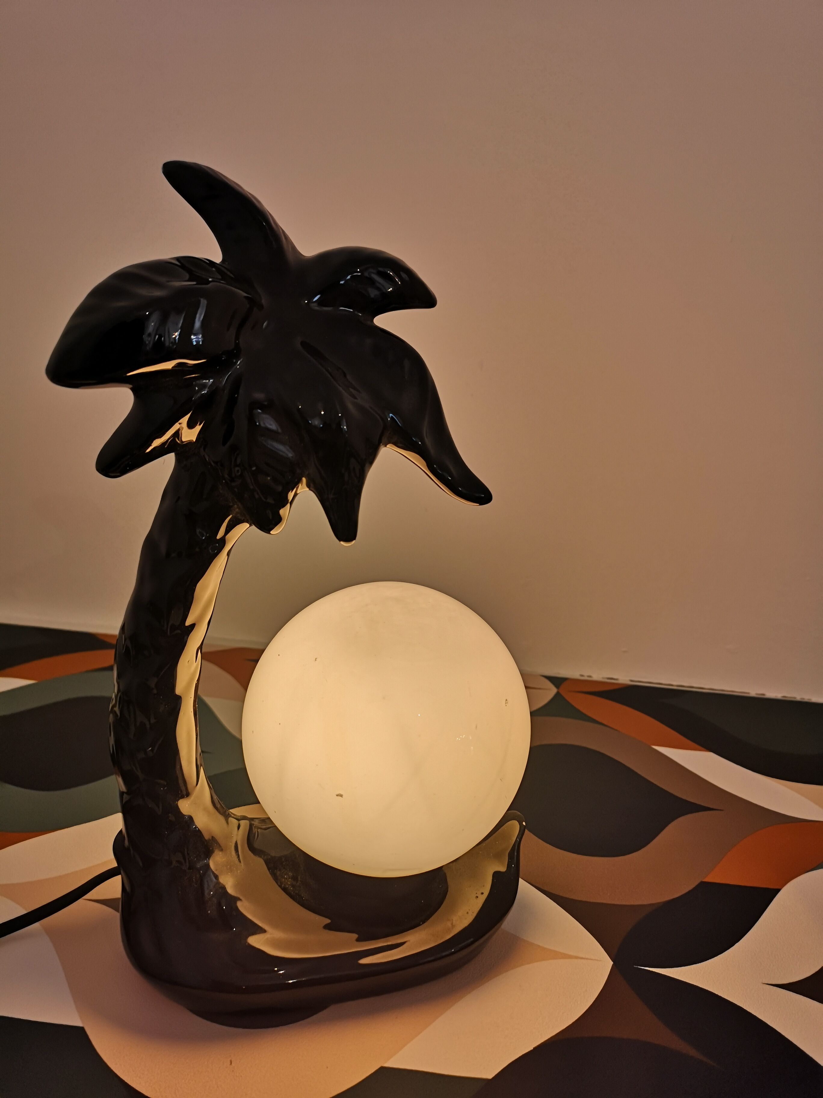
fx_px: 856
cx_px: 412
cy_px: 549
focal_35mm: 27
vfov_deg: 65.3
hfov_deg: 51.4
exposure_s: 1/141
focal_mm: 5.58
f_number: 1.8
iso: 50
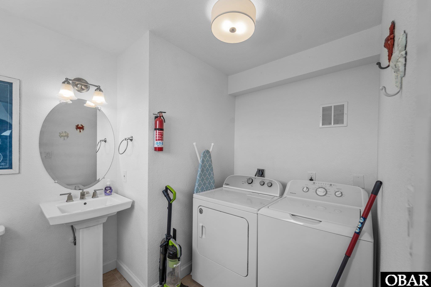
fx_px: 168
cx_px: 216
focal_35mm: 14
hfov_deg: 104.3
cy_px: 144
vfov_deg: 81.2
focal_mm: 14
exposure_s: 1/15
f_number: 8
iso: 100
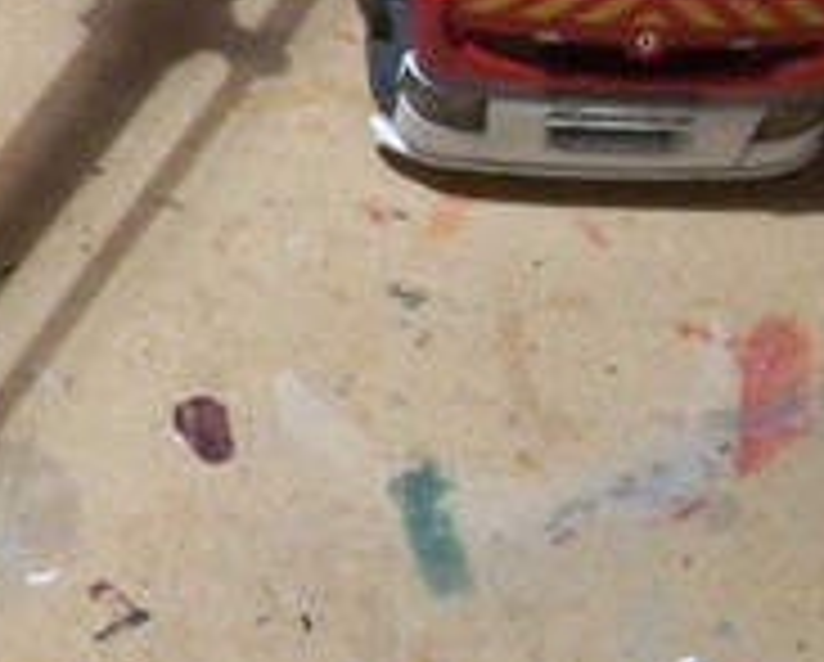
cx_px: -248
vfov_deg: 9.5
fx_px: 3957
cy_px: -9
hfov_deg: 11.6
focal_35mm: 162
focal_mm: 6.3
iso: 140
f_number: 2.8
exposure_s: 1/30
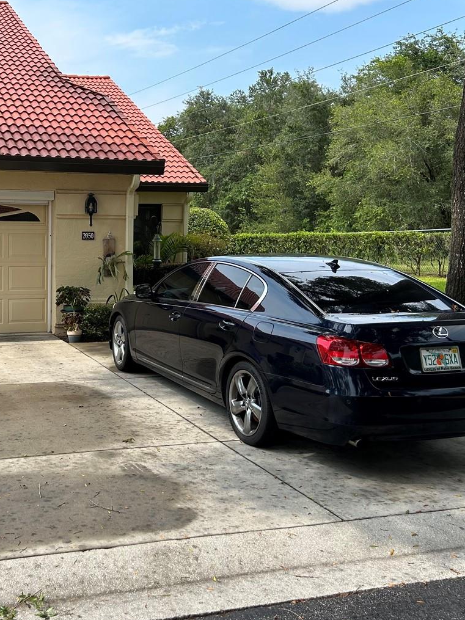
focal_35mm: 41
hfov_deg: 33.9
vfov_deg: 45.6
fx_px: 734
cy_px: 260
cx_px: 79
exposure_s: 1/2165
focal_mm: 5.7
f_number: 1.5
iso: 50
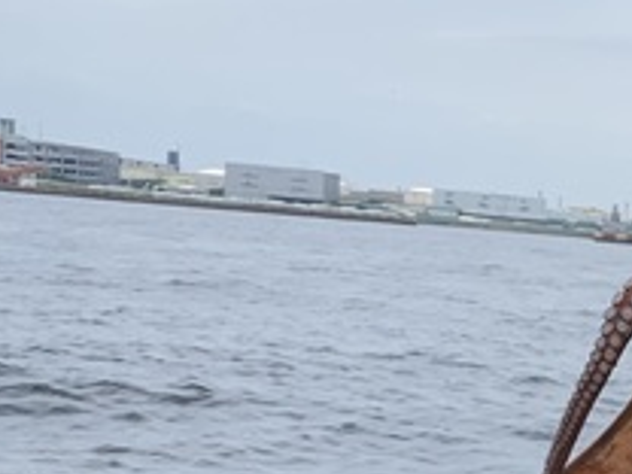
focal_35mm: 80
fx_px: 1461
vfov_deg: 17.9
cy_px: 495
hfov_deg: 21.0
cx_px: 924
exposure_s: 1/2033
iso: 25
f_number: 1.8
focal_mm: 4.25
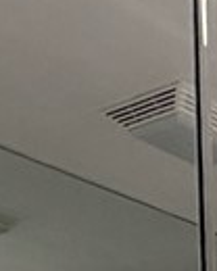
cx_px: 549
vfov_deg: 13.4
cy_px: 640
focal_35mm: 108
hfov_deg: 11.4
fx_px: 867
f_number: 2.2
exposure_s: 1/60
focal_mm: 2.22
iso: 200
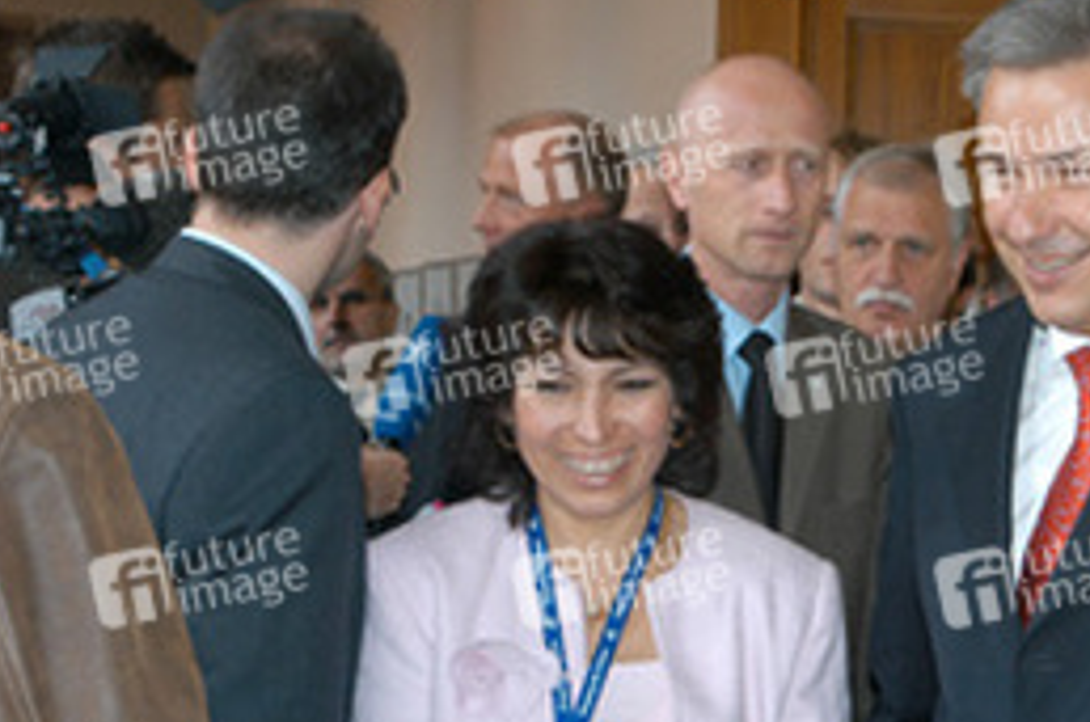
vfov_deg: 14.8
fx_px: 2777
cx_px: 932
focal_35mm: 92
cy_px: 473
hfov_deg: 21.8
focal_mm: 35
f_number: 6.3
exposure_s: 1/50
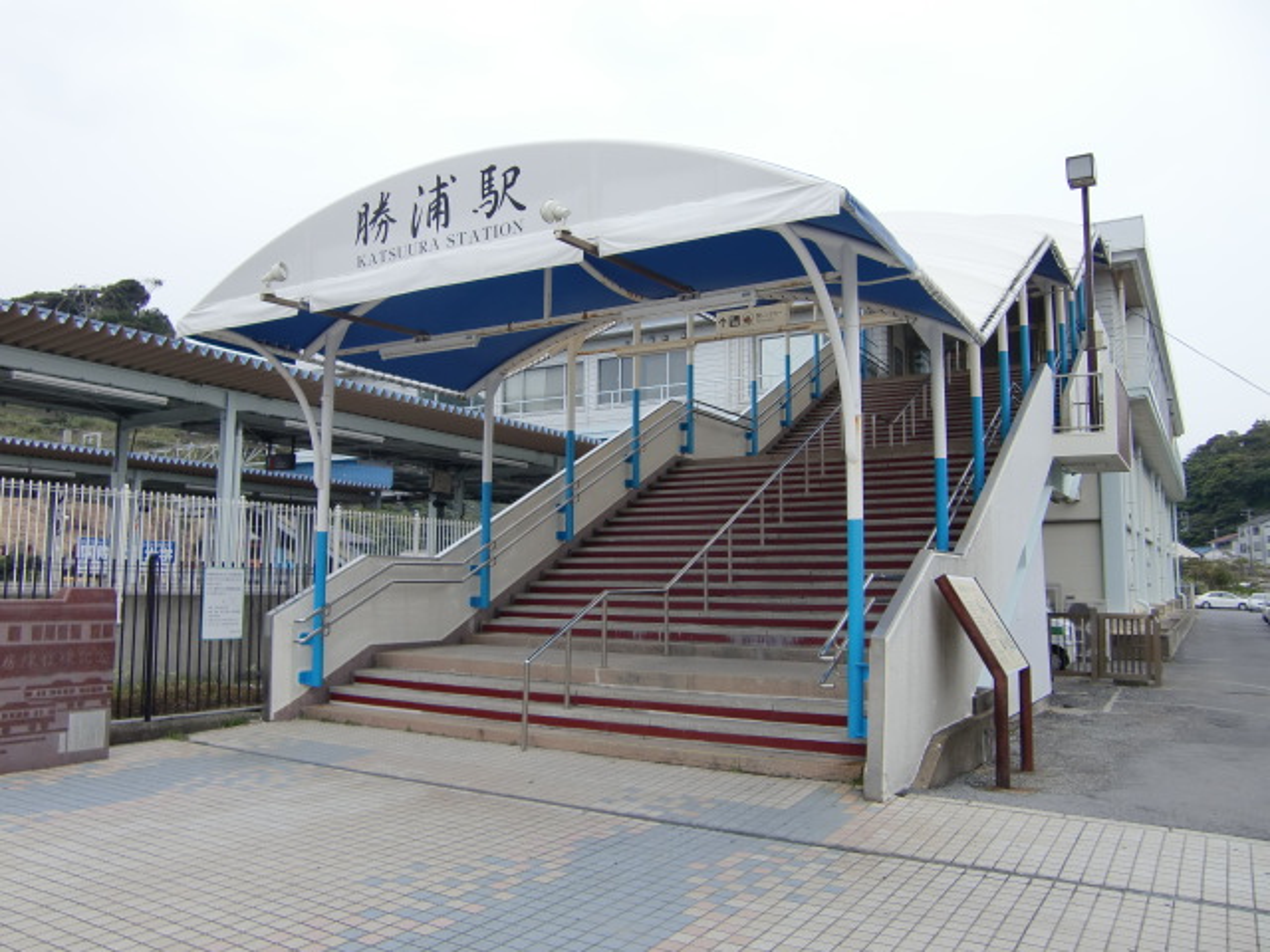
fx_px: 1027
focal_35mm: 28
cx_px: 635
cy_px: 476
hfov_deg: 63.4
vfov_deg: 49.7
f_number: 7
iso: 64
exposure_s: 1/160
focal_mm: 4.9
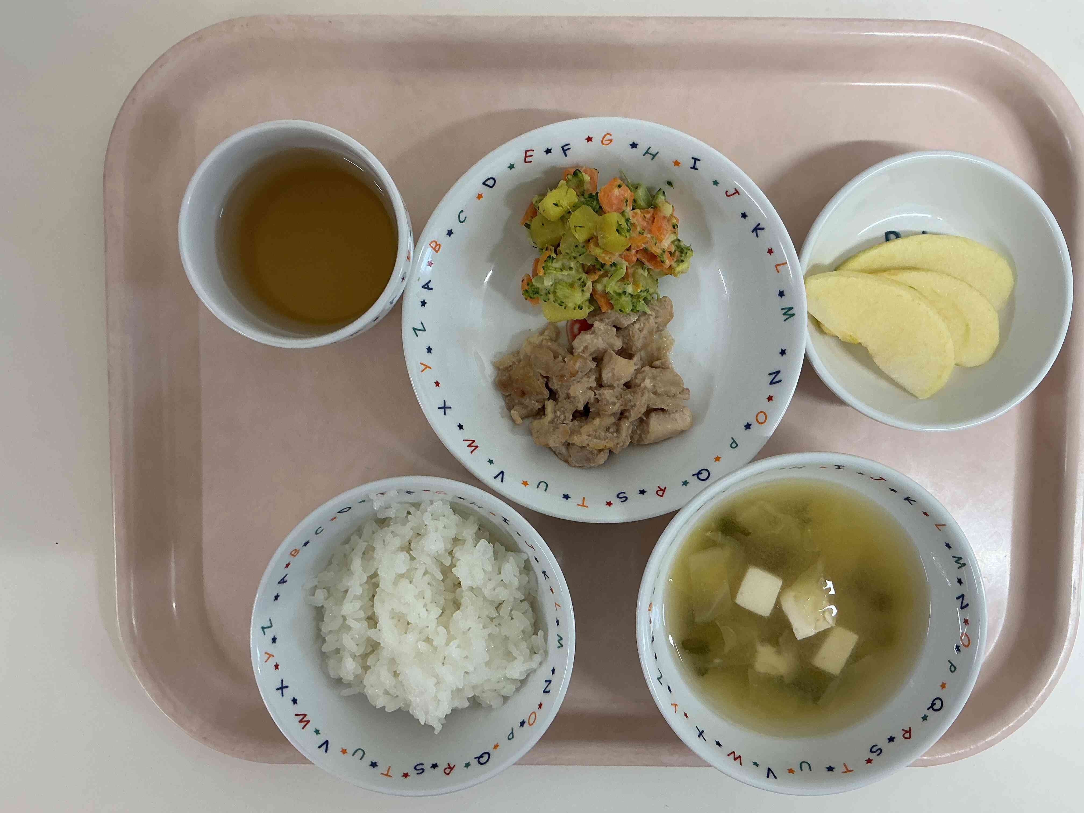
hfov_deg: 61.7
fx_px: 908
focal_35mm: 29
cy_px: 406
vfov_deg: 48.2
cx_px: 542
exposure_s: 1/60
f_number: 1.8
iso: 50
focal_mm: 3
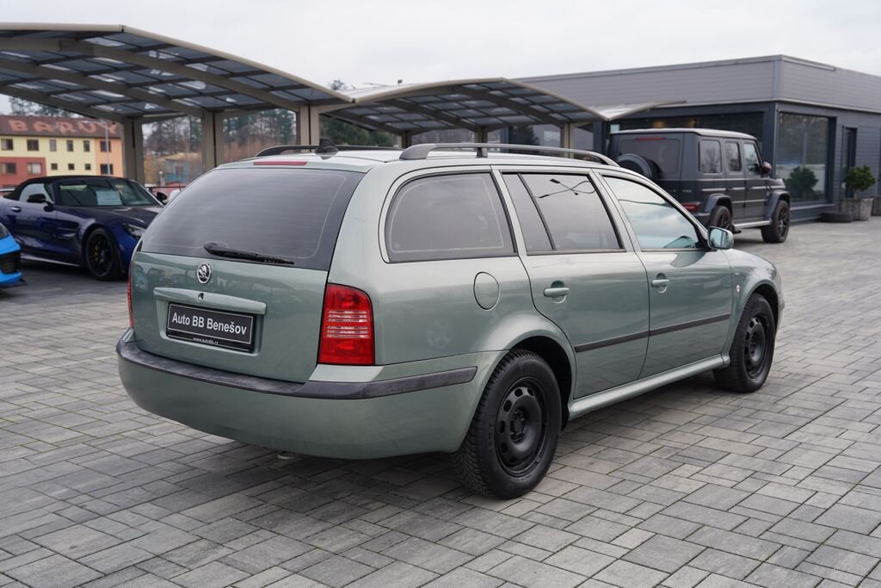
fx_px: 954
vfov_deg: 34.2
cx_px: 440
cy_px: 294
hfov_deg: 49.5
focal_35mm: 39
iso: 100
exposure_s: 1/100
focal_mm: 39
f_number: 4.5
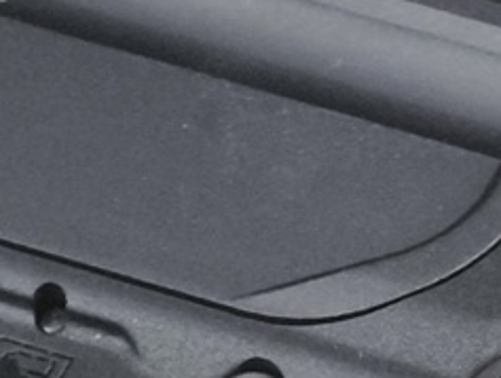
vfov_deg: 3.5
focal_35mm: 430
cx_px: 1082
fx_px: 6239
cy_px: 441
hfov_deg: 4.5
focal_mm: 22.48
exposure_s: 1/30
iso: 683
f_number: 2.67
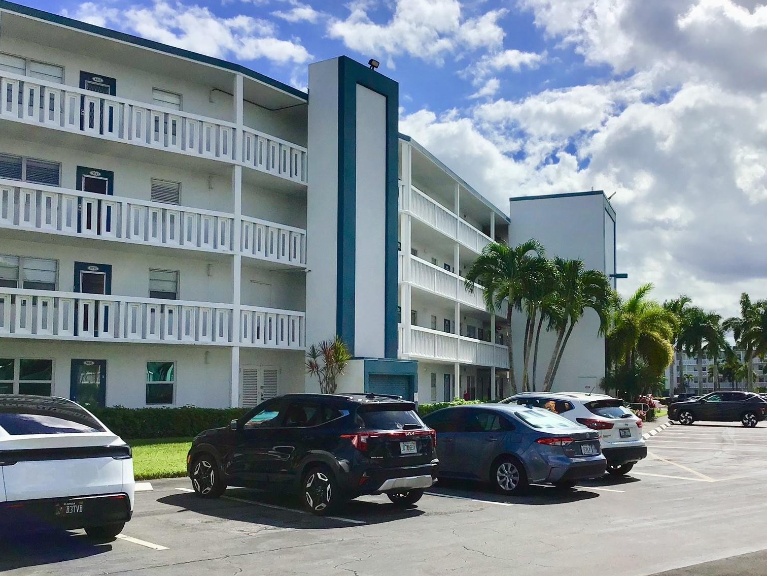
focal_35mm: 42
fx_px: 931
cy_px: 314
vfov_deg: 34.3
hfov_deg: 44.7
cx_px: 419
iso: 25
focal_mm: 3.3
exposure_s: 1/3135
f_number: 2.4
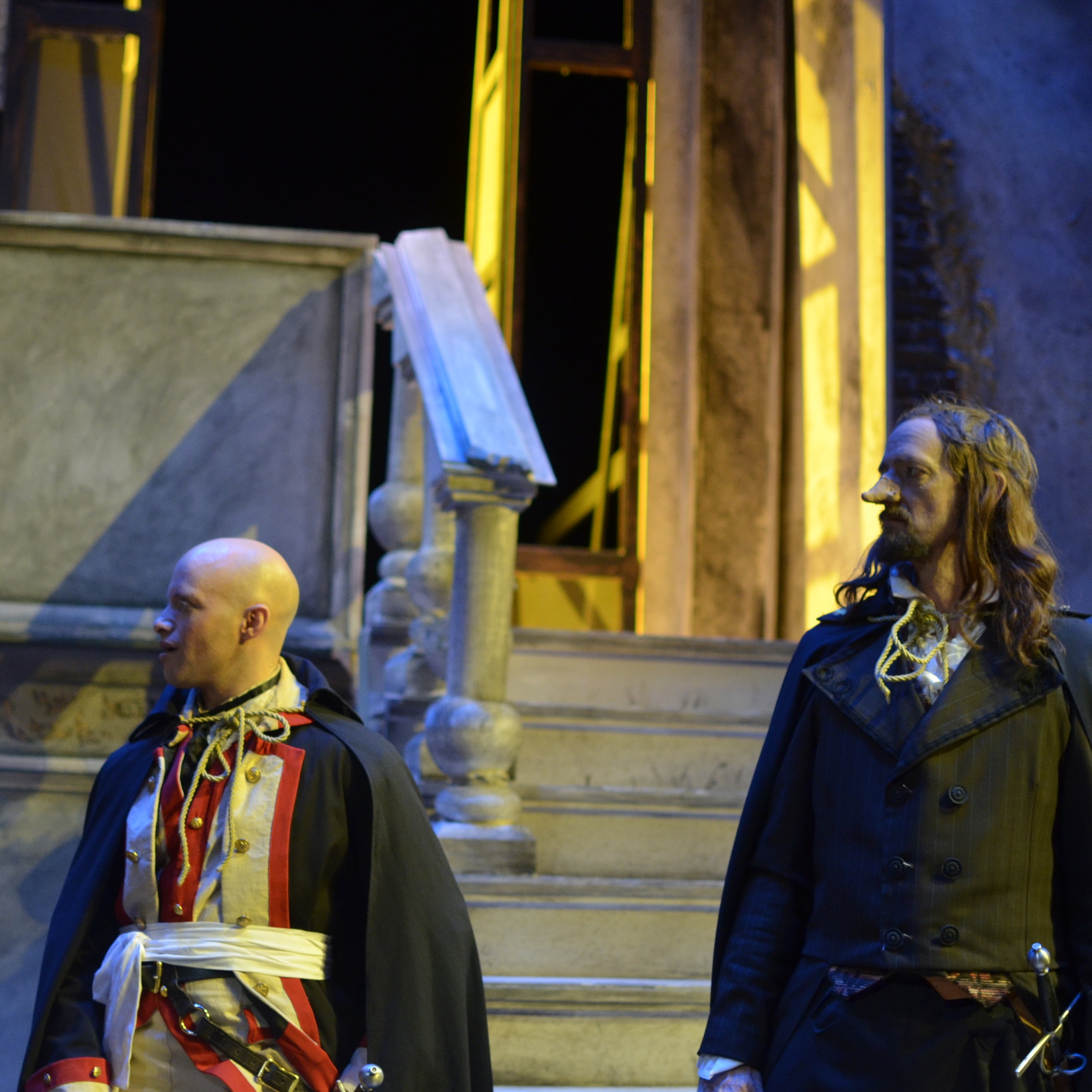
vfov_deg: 25.5
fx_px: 2414
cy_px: 544
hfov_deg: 25.5
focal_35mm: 68
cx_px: 501
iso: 1100
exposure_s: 1/80
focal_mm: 35
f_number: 1.8
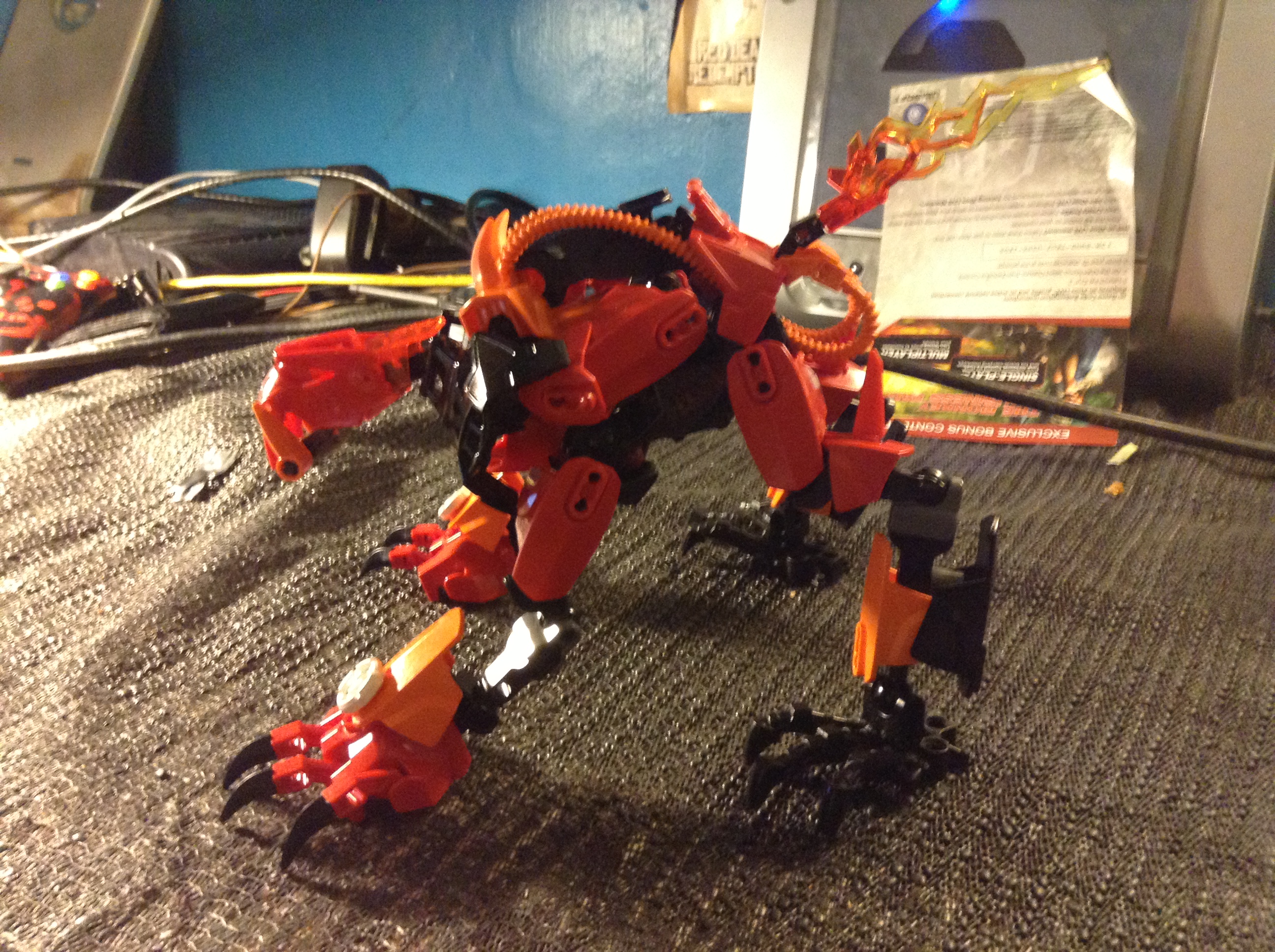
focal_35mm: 33
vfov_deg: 42.8
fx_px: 1214
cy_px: 476
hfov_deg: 55.4
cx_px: 638
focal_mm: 3.3
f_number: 2.4
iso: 250
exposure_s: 1/15
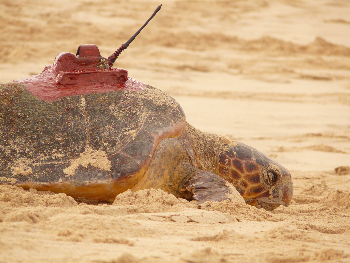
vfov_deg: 4.2
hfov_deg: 5.6
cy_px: 132
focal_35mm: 356
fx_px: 3599
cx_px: 175
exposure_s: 1/100
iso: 100
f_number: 3.6
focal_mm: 58.4
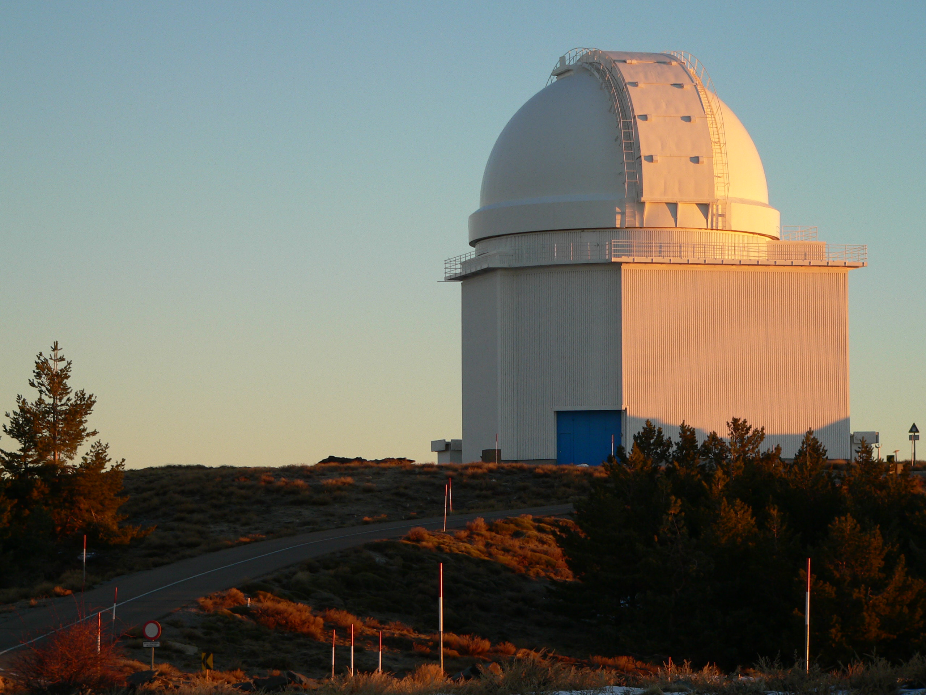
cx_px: 463
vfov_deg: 11.8
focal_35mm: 126
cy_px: 348
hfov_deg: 15.6
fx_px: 3371
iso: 80
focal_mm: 20.9
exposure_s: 1/125
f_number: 3.7
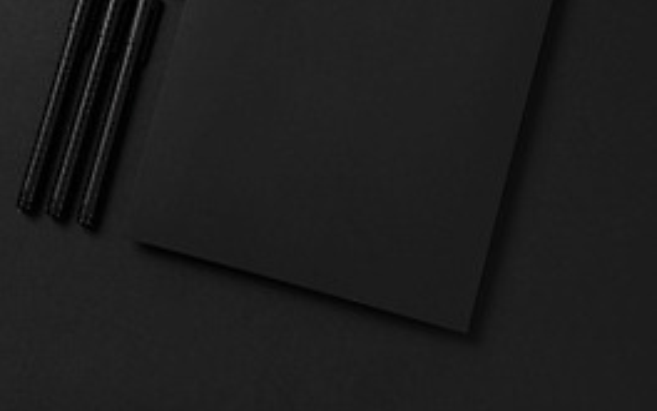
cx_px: 327
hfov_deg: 19.3
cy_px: -62
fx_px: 1934
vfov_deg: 11.9
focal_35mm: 108
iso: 50
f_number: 13
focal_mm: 70
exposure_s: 1/125
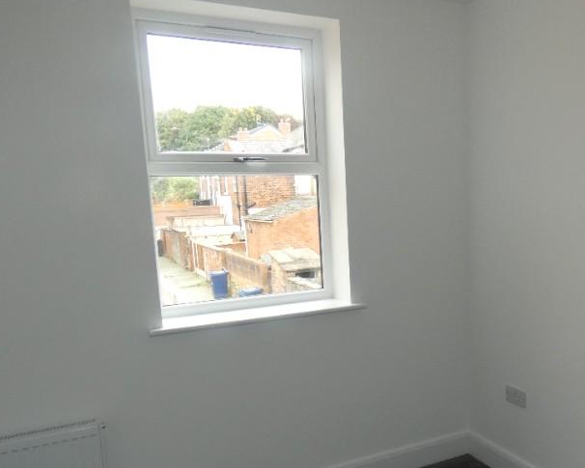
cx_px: 394
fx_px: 571
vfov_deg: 44.1
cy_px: 300
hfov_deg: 53.1
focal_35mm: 33
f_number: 2.8
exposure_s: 1/60
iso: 100
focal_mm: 3.6
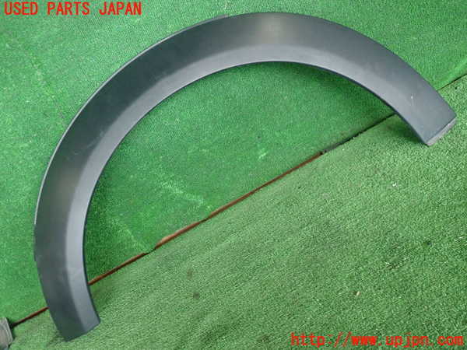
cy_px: 175
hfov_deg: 60.0
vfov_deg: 46.8
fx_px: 405
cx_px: 234
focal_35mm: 30
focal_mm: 5.5
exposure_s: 1/125
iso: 500
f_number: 2.3
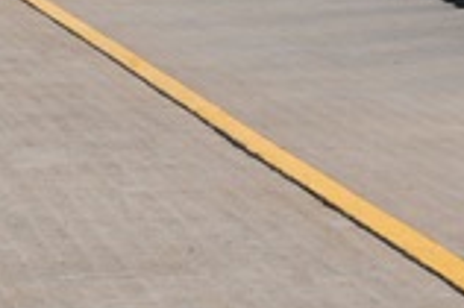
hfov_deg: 14.1
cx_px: 370
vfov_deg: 8.6
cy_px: -436
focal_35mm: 145
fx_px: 1861
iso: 200
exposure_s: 1/320
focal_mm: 19
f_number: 9
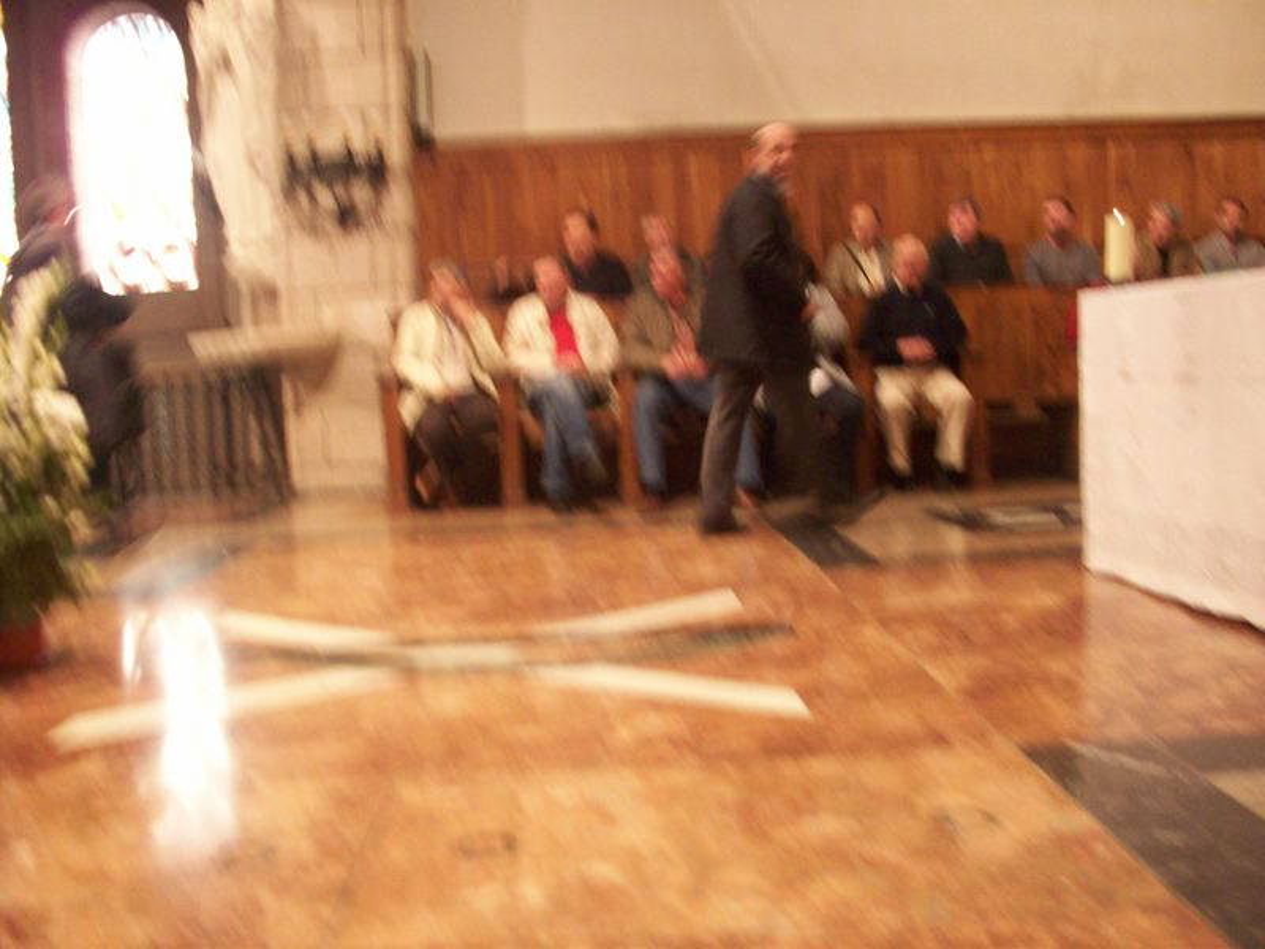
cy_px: 474
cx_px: 632
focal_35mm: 37
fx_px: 1352
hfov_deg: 50.1
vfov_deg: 38.7
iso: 160
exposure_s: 1/10.7
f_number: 2.8
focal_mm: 6.2
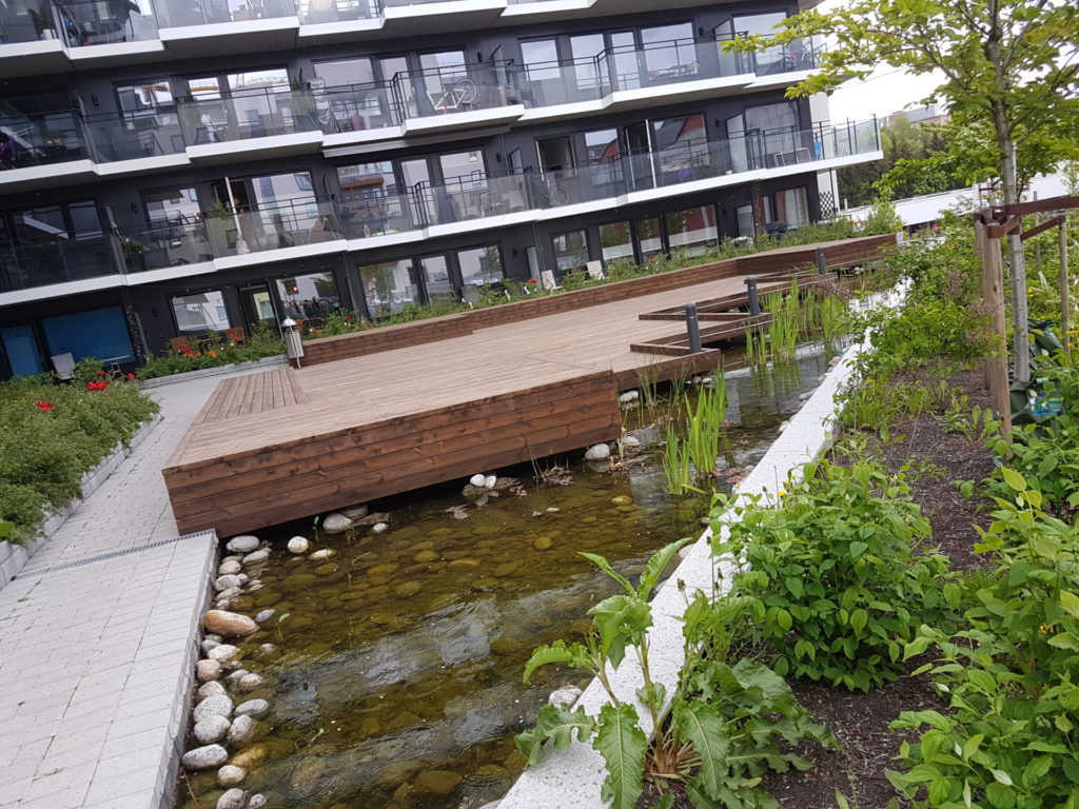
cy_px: 404
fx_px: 810
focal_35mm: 26
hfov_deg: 67.3
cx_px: 540
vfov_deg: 53.1
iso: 40
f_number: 1.7
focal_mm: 4.2
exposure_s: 1/132
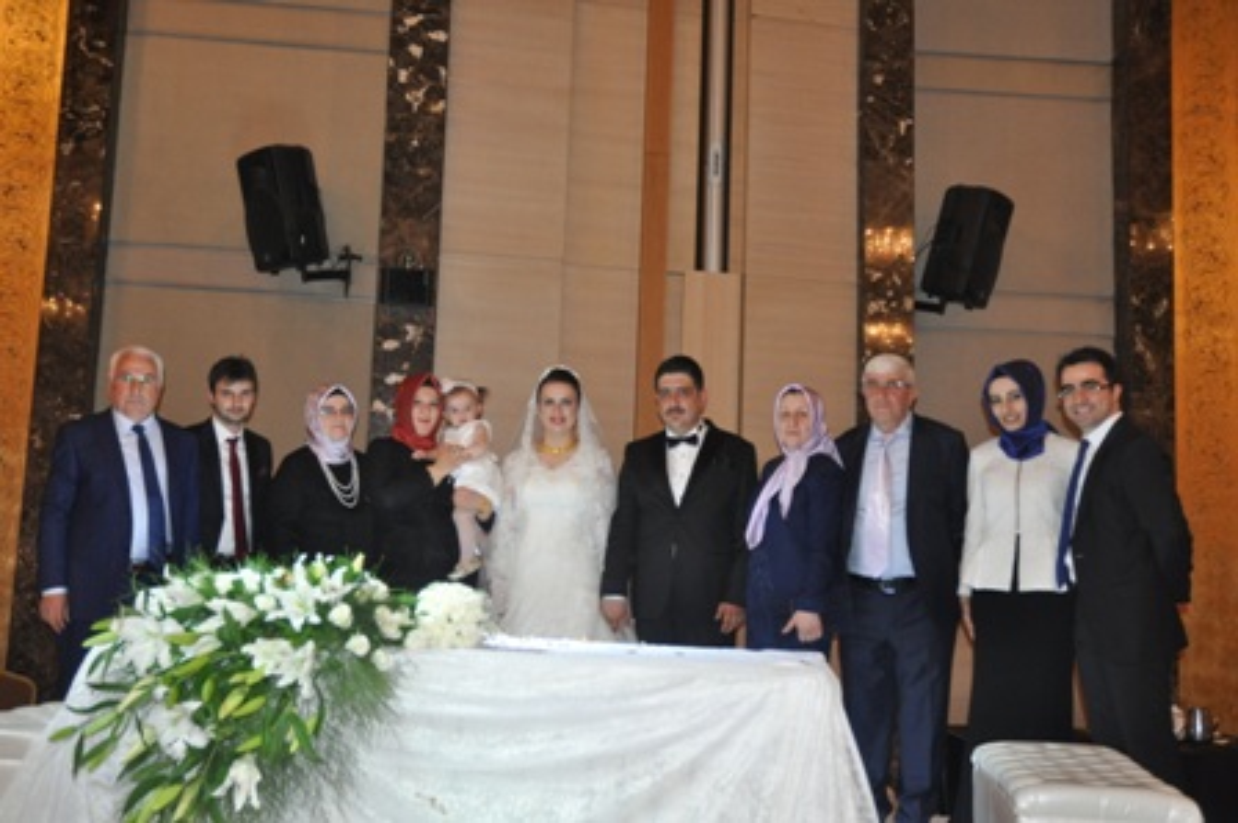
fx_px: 1289
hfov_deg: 51.3
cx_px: 619
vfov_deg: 35.4
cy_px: 412
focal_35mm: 38
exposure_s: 1/60
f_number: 3.8
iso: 800
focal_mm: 25
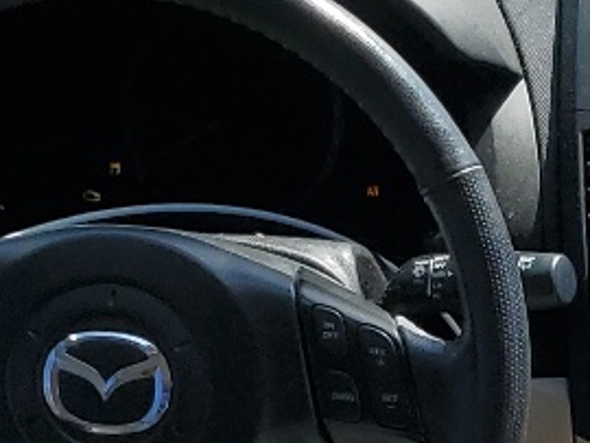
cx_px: 968
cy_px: 954
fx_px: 2627
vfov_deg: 9.0
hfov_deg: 12.0
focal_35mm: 154
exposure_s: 1/1667
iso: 50
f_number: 1.5
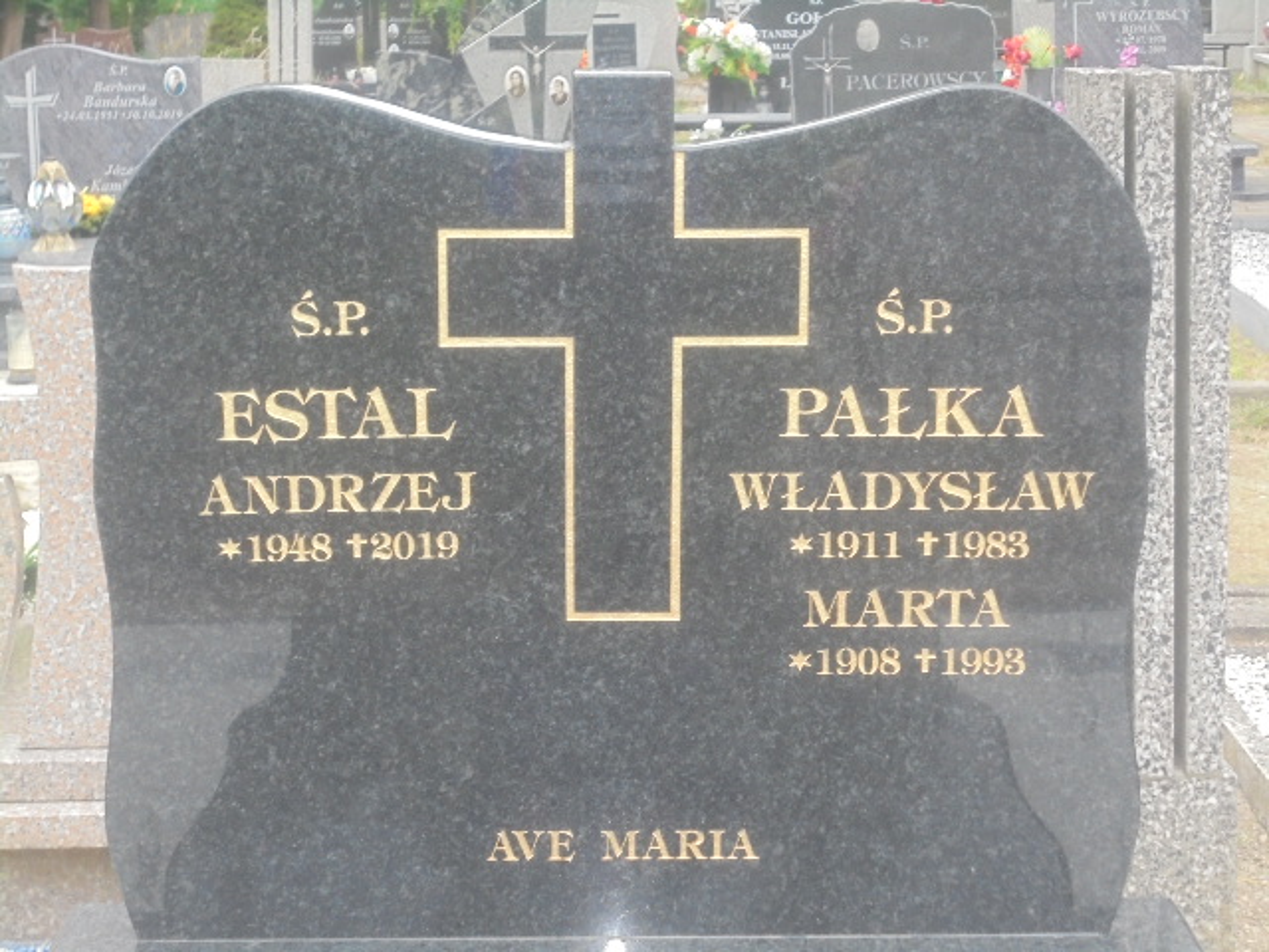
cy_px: 476
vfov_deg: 20.2
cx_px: 634
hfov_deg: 26.7
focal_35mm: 73
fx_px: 2676
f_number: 6.1
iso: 320
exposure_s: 1/30
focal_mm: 13.1
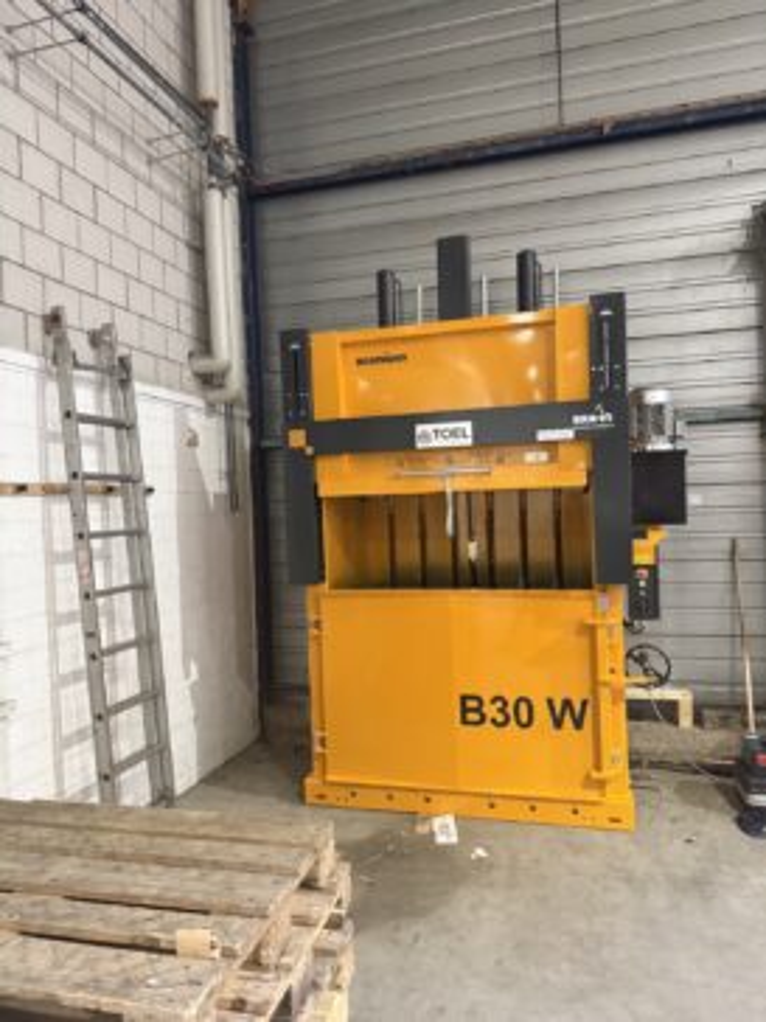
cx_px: 383
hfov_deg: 56.8
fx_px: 708
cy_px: 511
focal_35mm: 24
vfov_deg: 71.6
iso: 500
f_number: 1.78
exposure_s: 1/50
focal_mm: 6.76
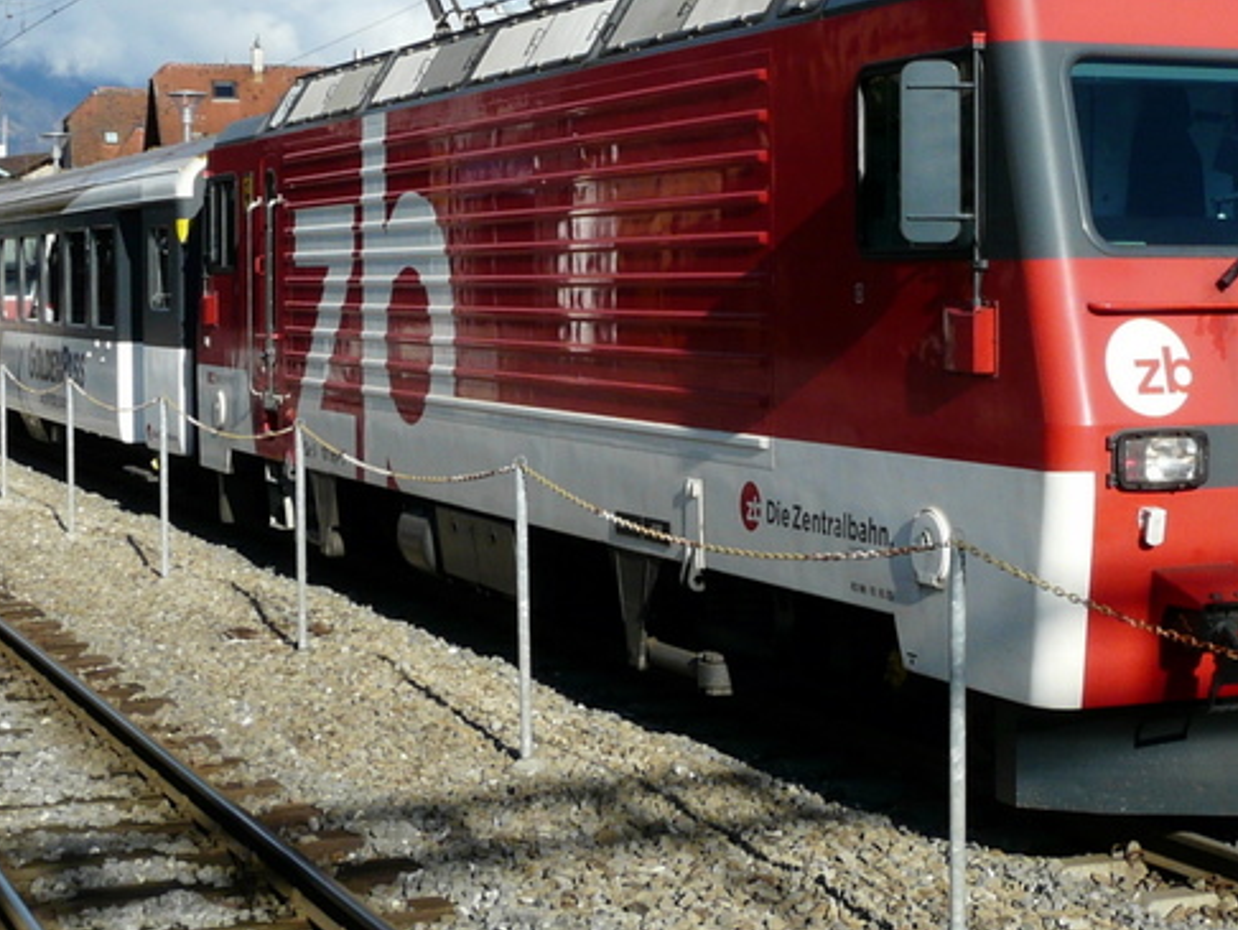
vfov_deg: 20.4
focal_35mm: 72
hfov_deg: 26.9
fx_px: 2576
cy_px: 273
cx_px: 790
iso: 100
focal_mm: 5.7
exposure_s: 1/400
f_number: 5.6
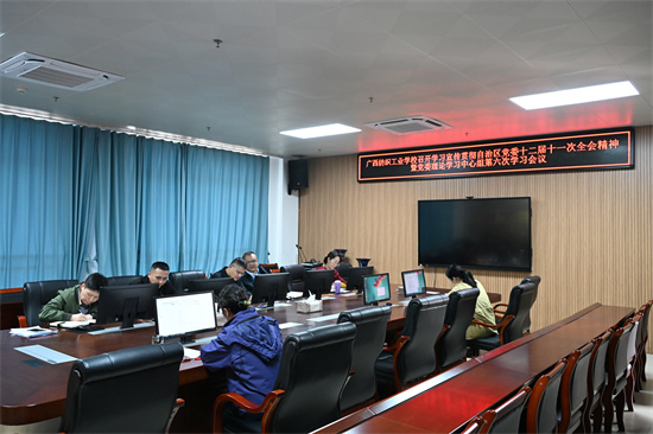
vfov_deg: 44.9
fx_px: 526
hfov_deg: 63.7
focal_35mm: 29
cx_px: 326
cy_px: 217
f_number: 4.5
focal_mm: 29
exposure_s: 1/125
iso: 3200
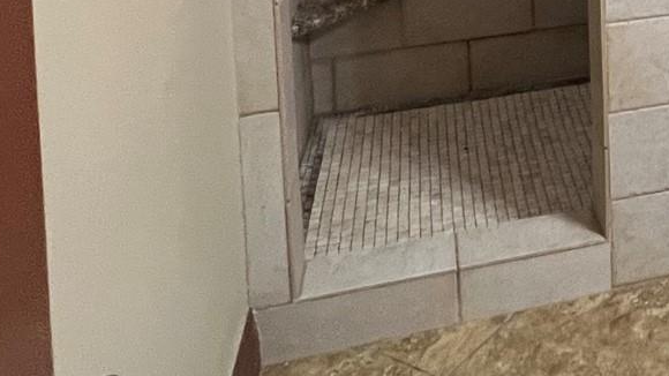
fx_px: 887
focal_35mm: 50
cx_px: 720
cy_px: -270
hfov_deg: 35.8
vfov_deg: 19.1
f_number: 1.8
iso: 320
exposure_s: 1/60
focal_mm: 1.57
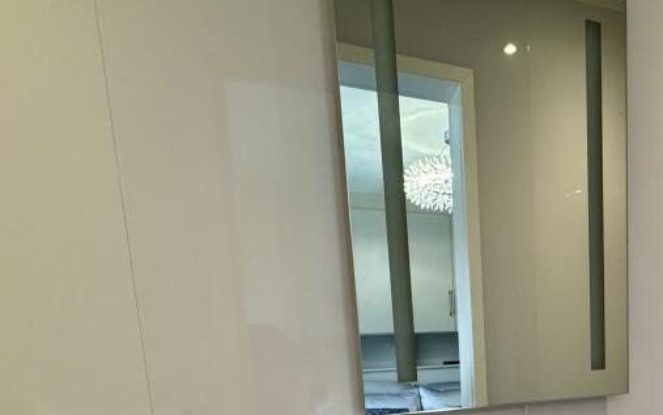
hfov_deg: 58.0
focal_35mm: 30
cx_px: 532
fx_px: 542
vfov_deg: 37.1
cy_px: 423
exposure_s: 1/100
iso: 250
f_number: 2.2
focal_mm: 2.22
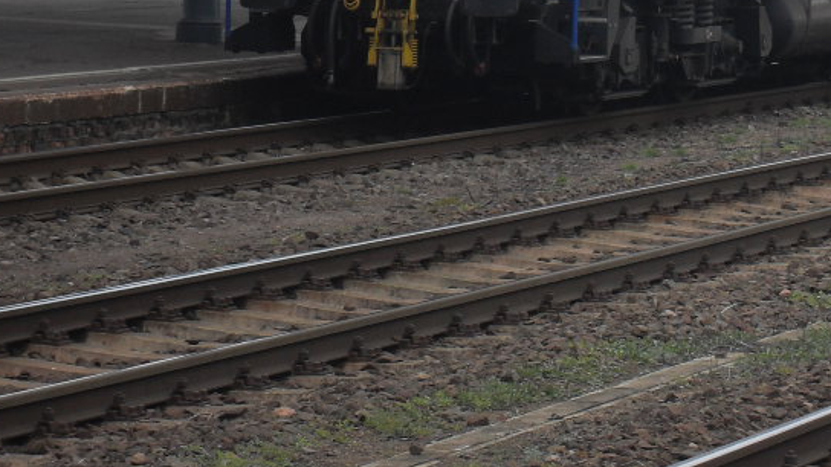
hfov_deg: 10.3
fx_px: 4605
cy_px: -116
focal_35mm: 209
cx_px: 761
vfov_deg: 5.8
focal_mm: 18.1
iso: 100
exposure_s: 1/90
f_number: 5.2
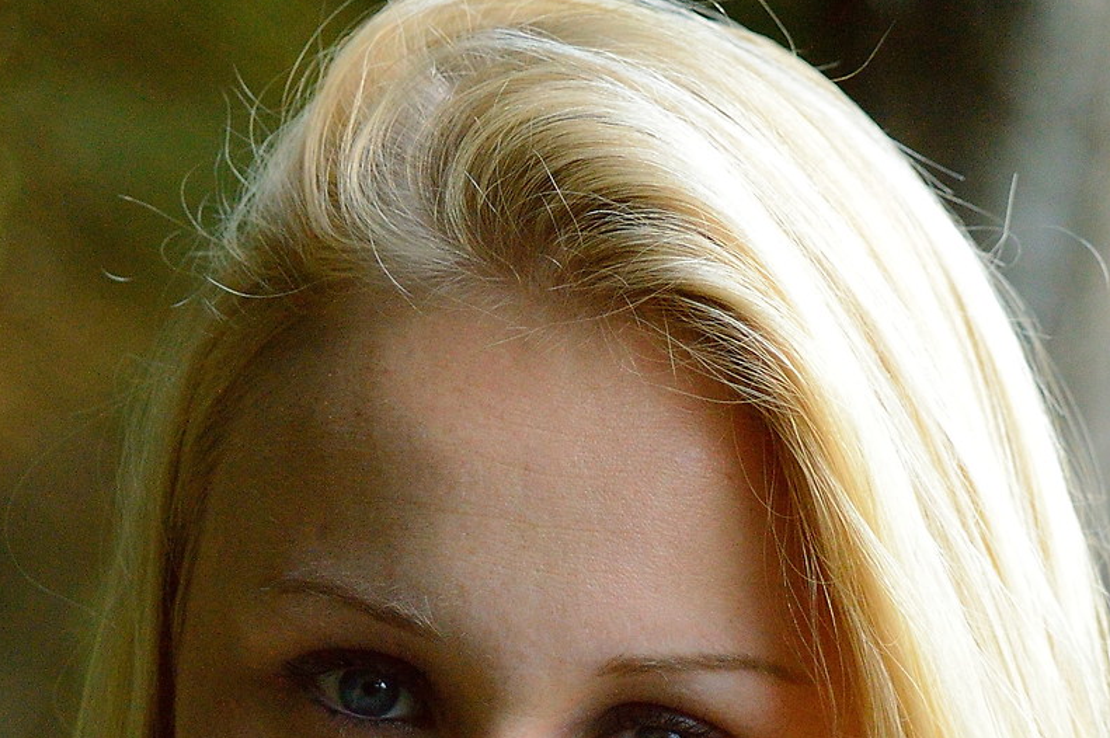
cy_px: 662
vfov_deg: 3.0
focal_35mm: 455
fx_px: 14017
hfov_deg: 4.5
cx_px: 505
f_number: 4.8
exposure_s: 1/500
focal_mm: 100
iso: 400
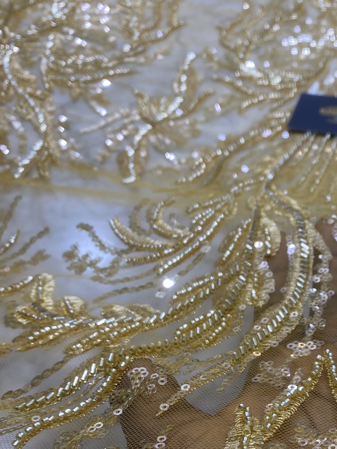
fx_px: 623
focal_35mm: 48
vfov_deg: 38.5
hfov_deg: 28.9
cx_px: 310
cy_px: 343
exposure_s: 1/100
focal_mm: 4.25
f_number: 1.8
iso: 80
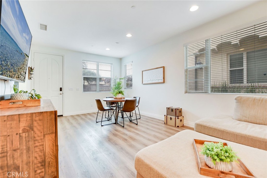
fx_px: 111
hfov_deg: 100.4
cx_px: 134
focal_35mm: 15
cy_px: 89
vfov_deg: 77.3
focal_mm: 10
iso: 1250
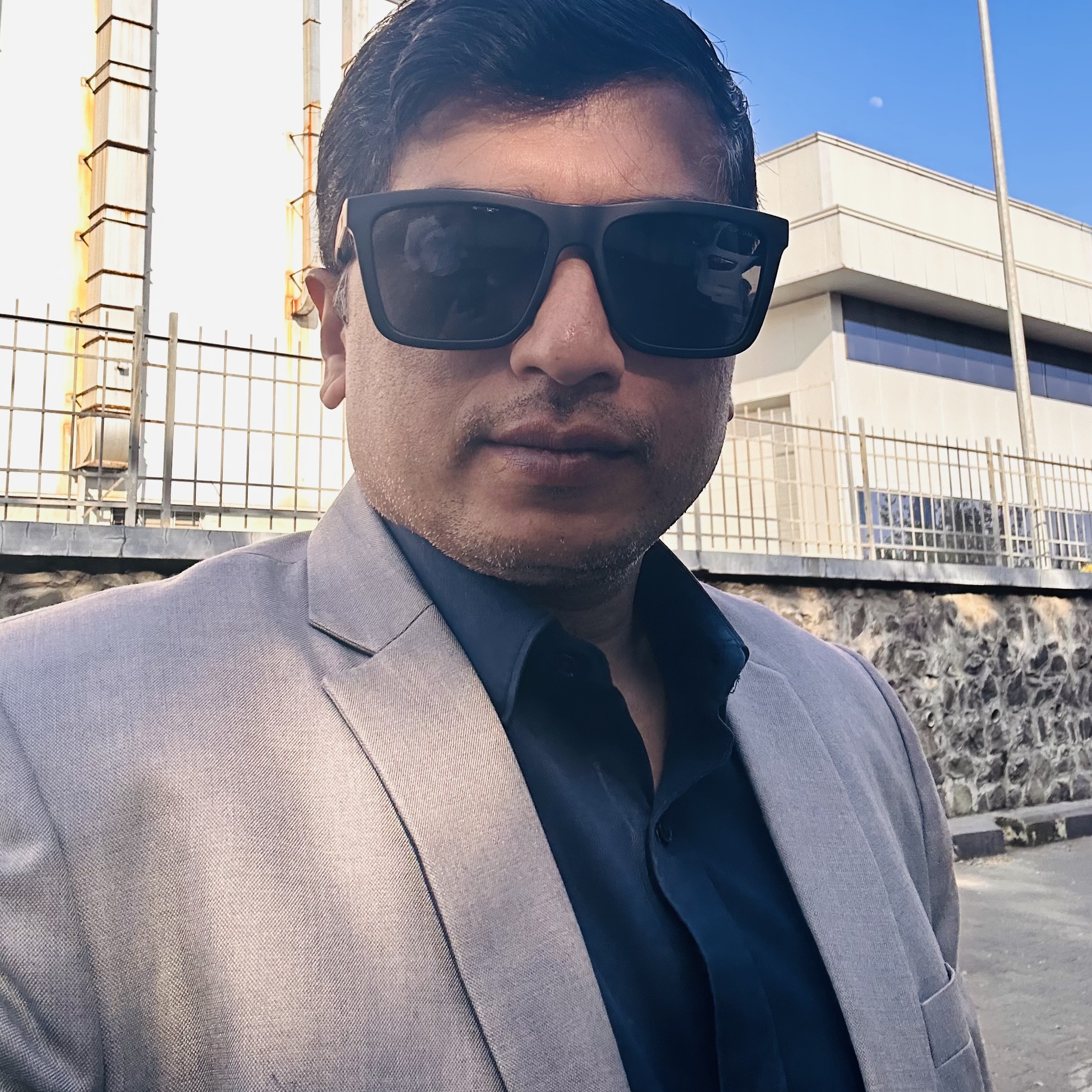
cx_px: 546
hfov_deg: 46.0
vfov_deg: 45.5
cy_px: 380
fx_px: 1285
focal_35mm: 36
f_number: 1.9
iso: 25
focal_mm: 2.69
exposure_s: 1/218
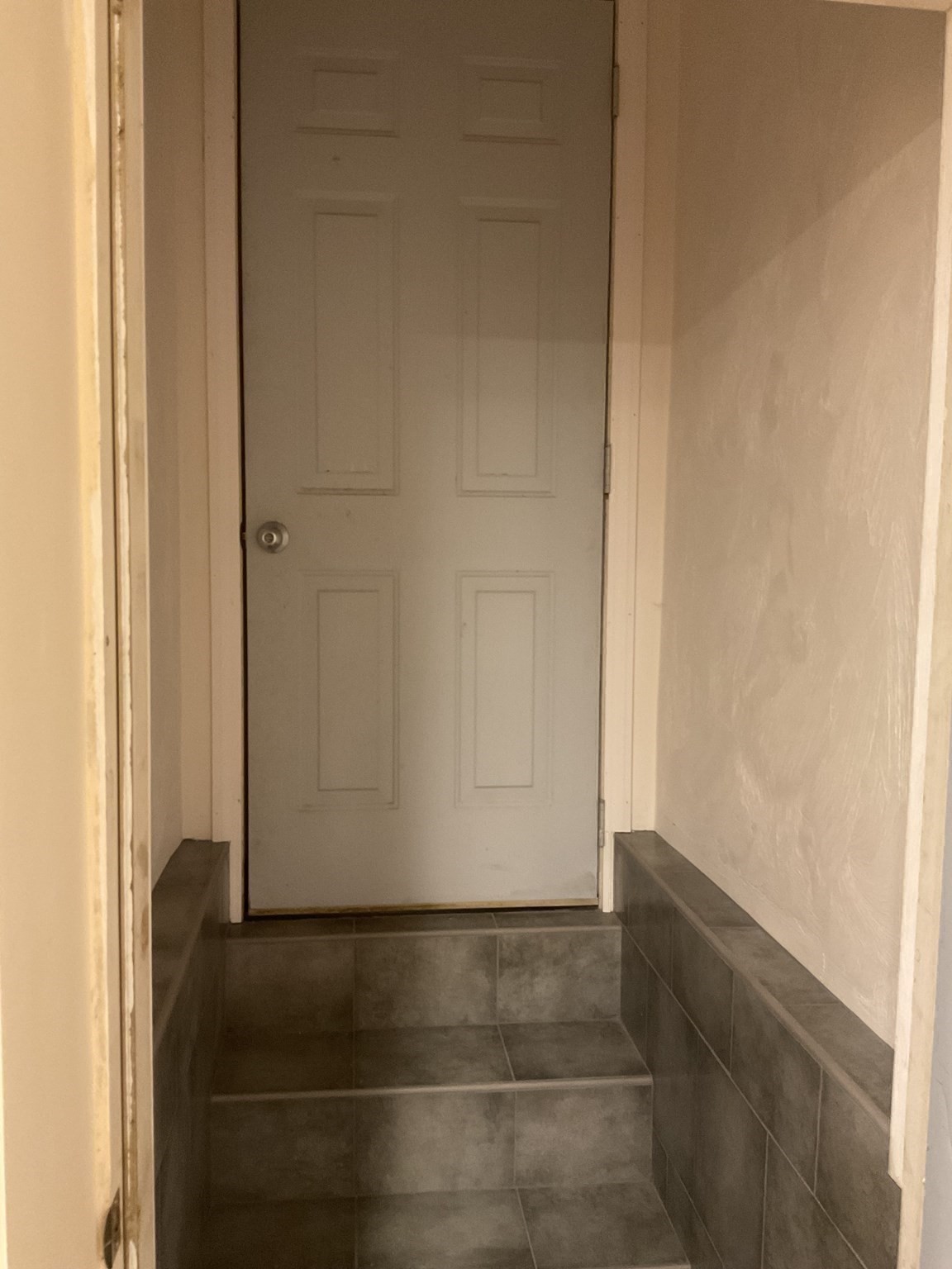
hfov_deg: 48.2
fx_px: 1063
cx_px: 476
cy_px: 634
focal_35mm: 29
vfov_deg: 61.7
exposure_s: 1/40
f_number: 1.8
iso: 250
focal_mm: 3
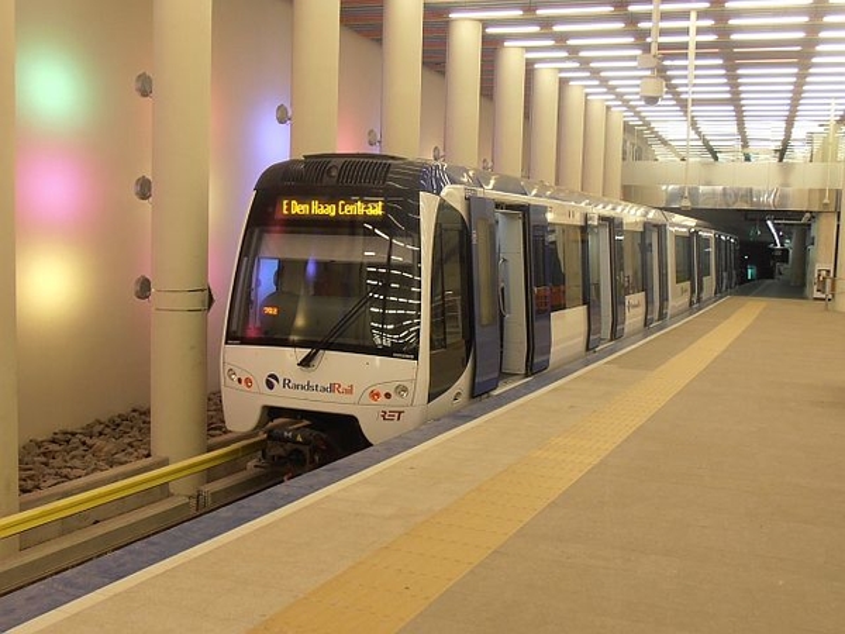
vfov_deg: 32.9
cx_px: 422
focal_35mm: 44
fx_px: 1074
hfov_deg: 42.9
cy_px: 317
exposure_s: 1/20
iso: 125
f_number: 4.2
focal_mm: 7.87
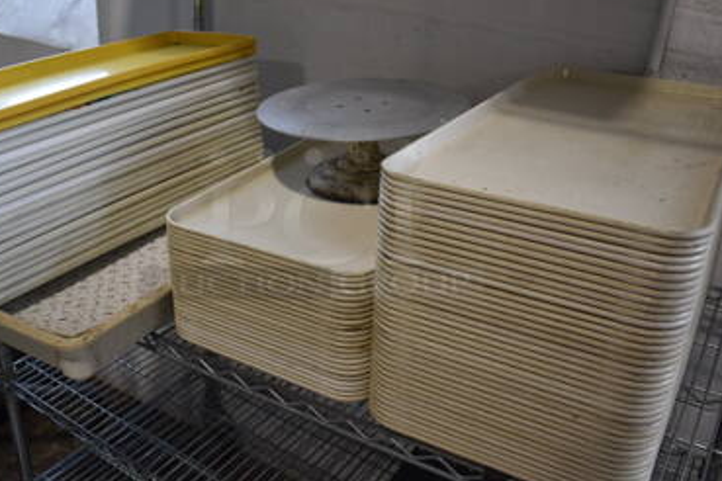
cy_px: 219
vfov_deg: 37.8
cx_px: 313
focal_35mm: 35
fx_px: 702
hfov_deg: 54.3
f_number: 3.5
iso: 800
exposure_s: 1/250
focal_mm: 18
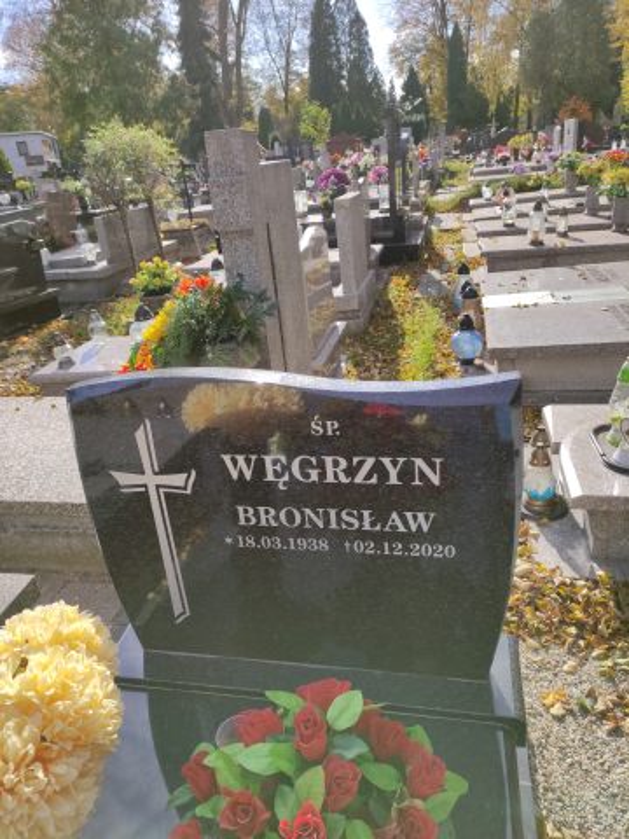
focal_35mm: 25
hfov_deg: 54.9
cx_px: 314
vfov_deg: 69.4
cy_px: 420
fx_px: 606
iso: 50
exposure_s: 1/1261
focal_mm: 5.43
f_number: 1.89
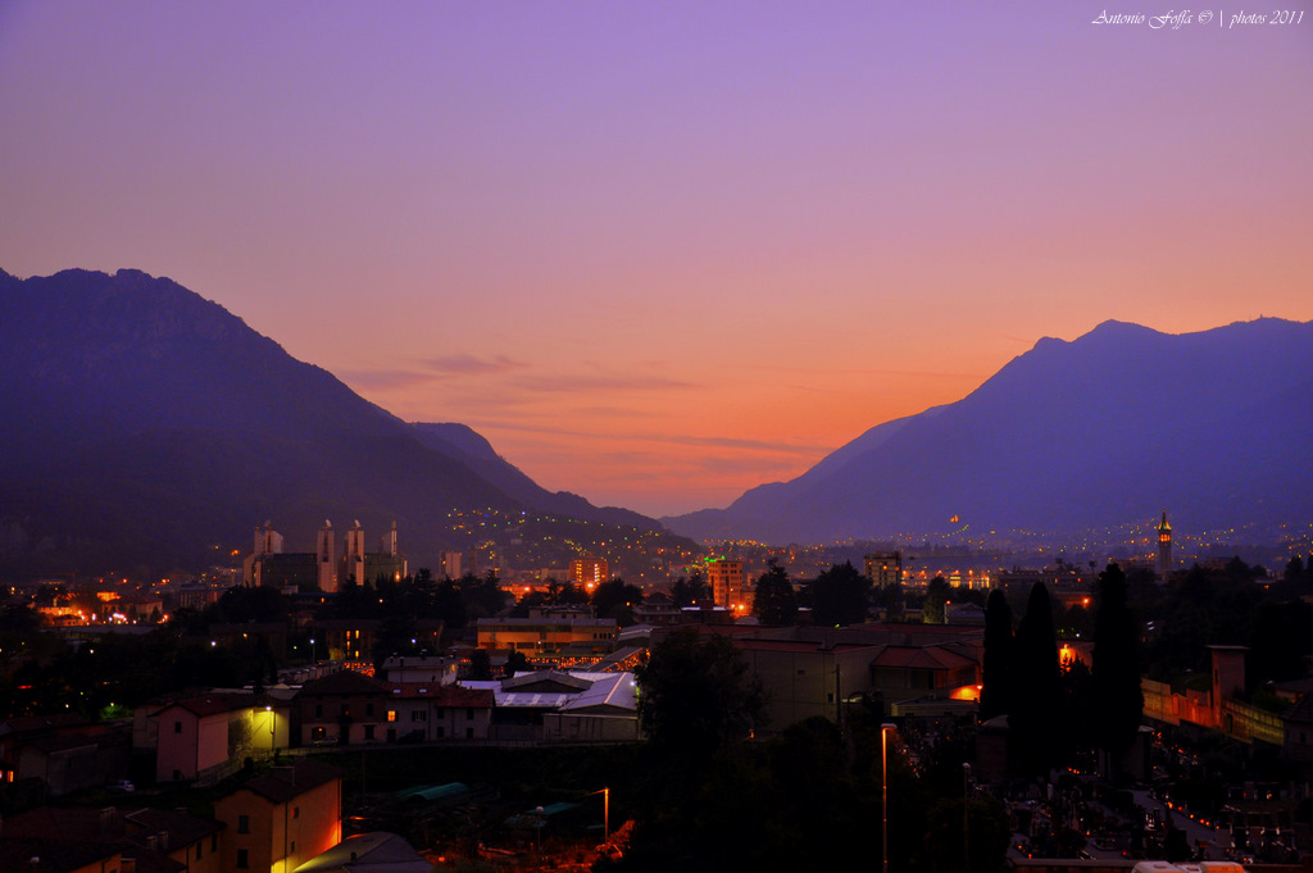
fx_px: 1421
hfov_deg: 49.6
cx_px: 656
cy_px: 436
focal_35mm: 39
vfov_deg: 34.2
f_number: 4
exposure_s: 1/2.5
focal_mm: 26
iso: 400
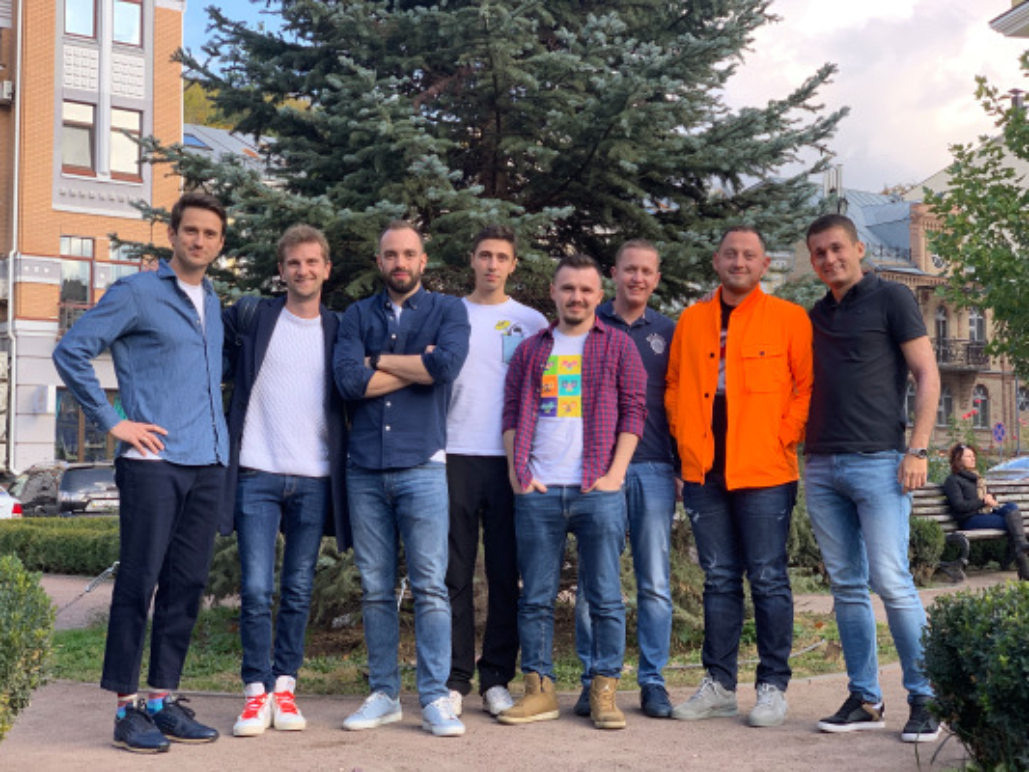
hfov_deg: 36.8
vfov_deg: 28.0
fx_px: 1546
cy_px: 386
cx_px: 514
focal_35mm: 52
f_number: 2.4
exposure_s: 1/142
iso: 16
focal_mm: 6
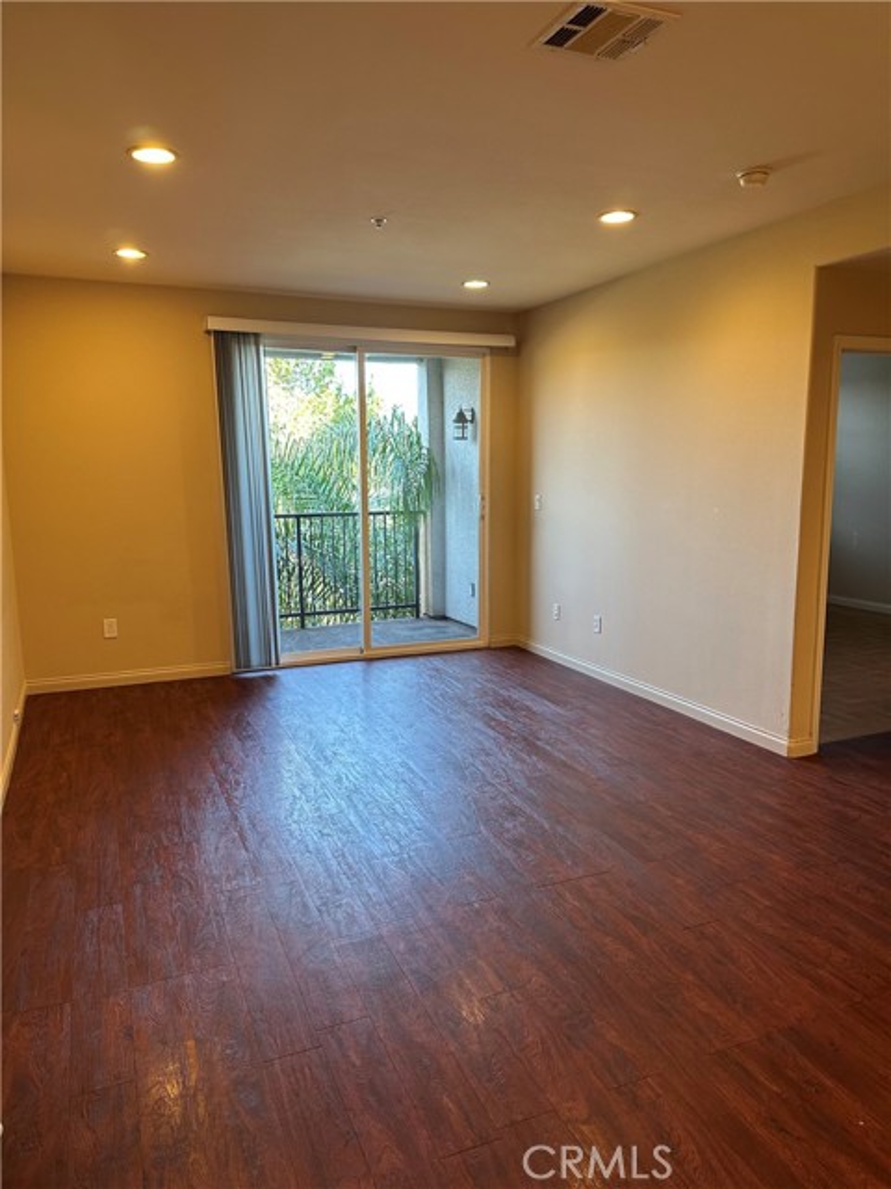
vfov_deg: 71.6
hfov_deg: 56.8
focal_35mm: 24
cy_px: 594
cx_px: 446
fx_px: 824
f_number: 1.78
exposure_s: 1/120
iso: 160
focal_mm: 6.86
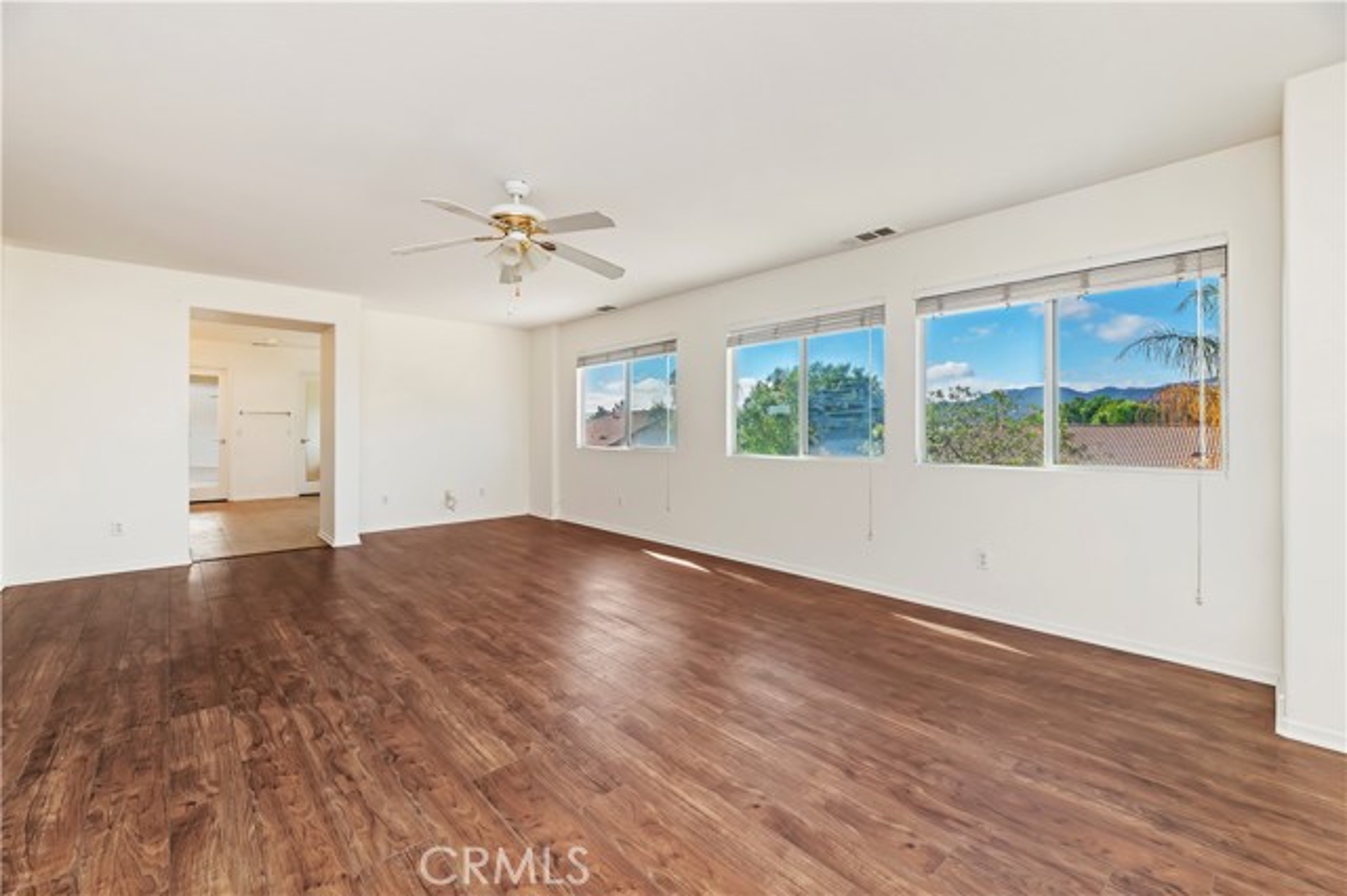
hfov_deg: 104.3
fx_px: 524
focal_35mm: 14
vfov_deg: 81.1
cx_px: 674
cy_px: 448
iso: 500
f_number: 10
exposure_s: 1/100
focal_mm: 14
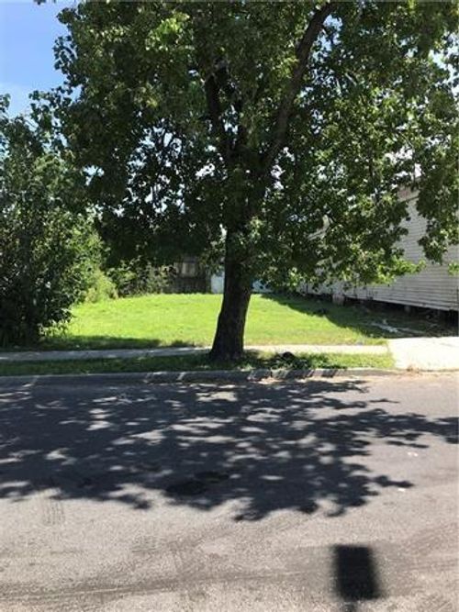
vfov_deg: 63.5
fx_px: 495
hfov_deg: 49.7
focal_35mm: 28
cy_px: 306
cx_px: 230
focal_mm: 3.99
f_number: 1.8
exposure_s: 1/833
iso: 20
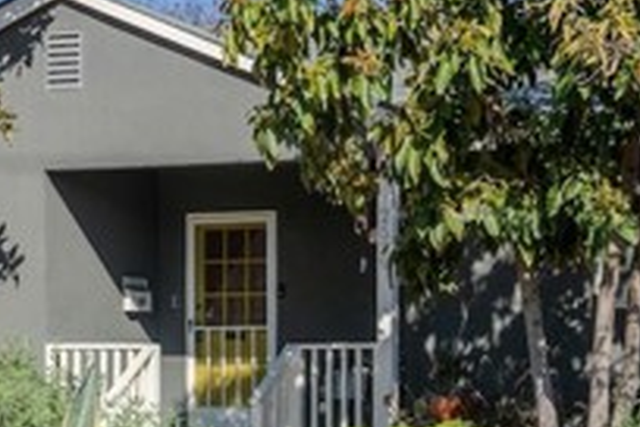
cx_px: 464
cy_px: 493
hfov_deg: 22.9
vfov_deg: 15.1
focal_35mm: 88
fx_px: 1564
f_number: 8
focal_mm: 28
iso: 100
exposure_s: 1/2500
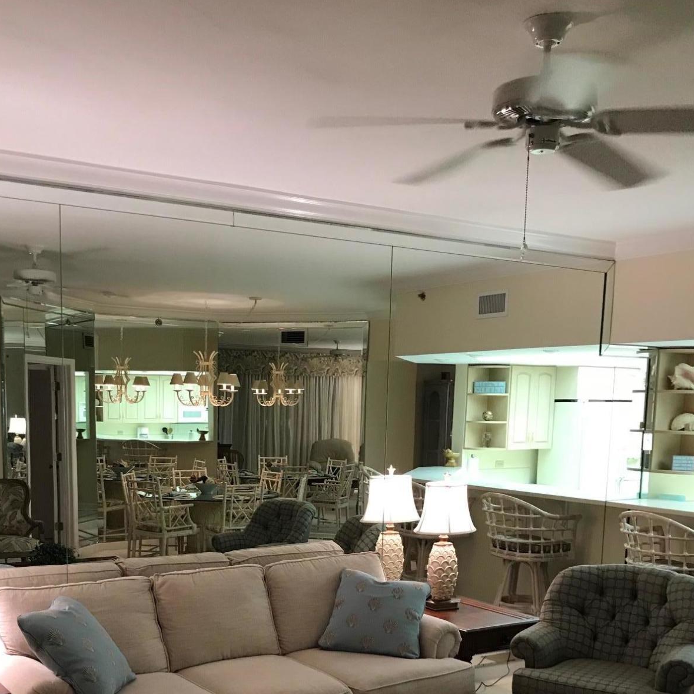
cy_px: 557
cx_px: 326
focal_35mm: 42
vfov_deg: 38.5
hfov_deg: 40.0
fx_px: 953
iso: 50
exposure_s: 1/15
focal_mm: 3.99
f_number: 1.8
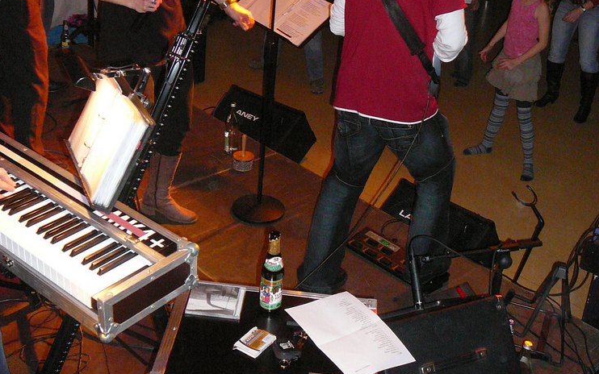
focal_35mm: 50
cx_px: 297
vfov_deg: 25.5
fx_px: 816
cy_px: 83
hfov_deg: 40.3
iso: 320
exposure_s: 1/30
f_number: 2.8
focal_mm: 5.2
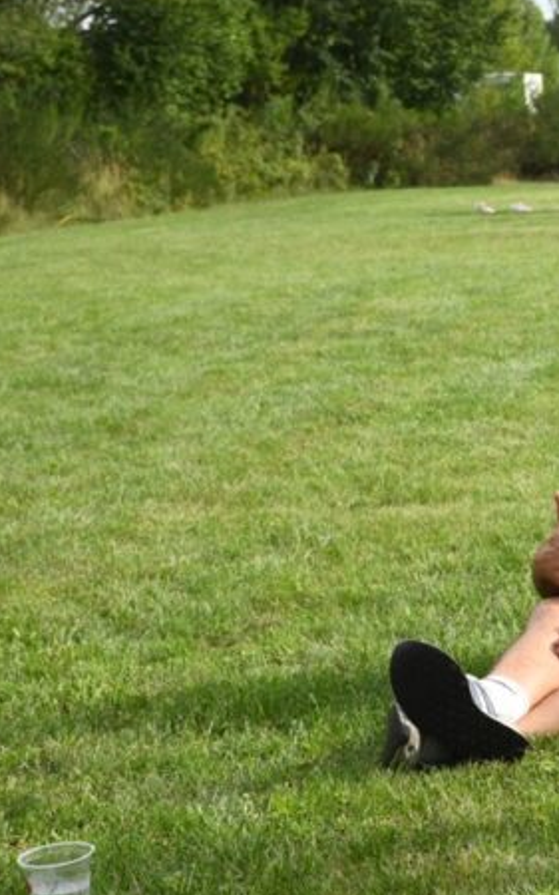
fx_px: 2829
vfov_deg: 17.9
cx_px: 885
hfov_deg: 10.8
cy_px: 310
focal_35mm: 116
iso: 1250
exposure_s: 1/1000
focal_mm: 50
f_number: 9
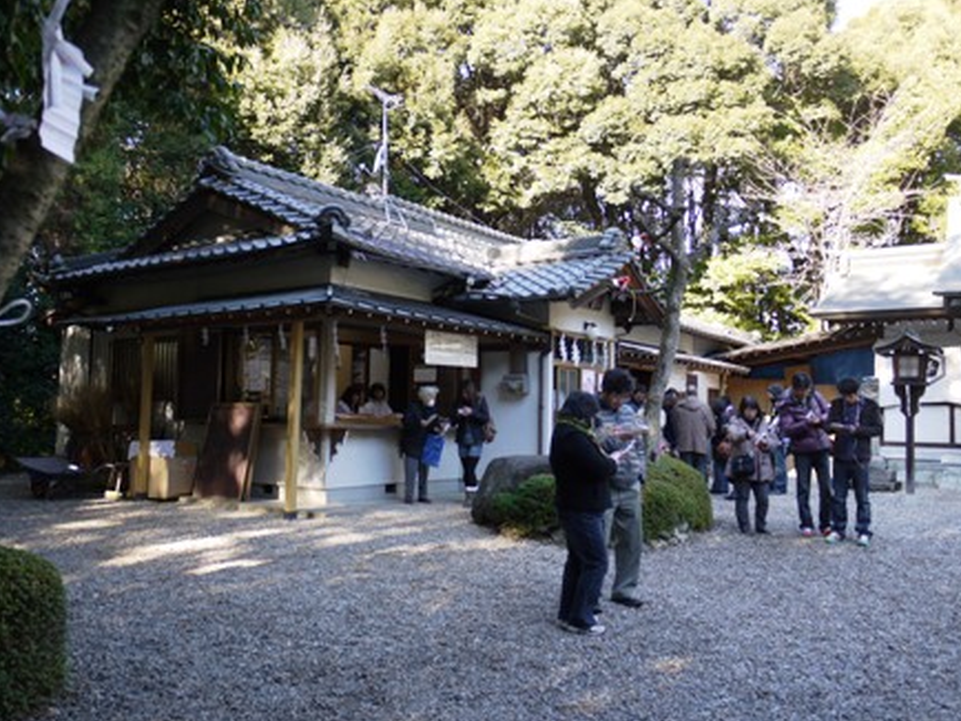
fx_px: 917
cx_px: 480
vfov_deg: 43.0
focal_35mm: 33
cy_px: 354
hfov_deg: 55.3
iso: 100
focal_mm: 16
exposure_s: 1/80
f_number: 3.7
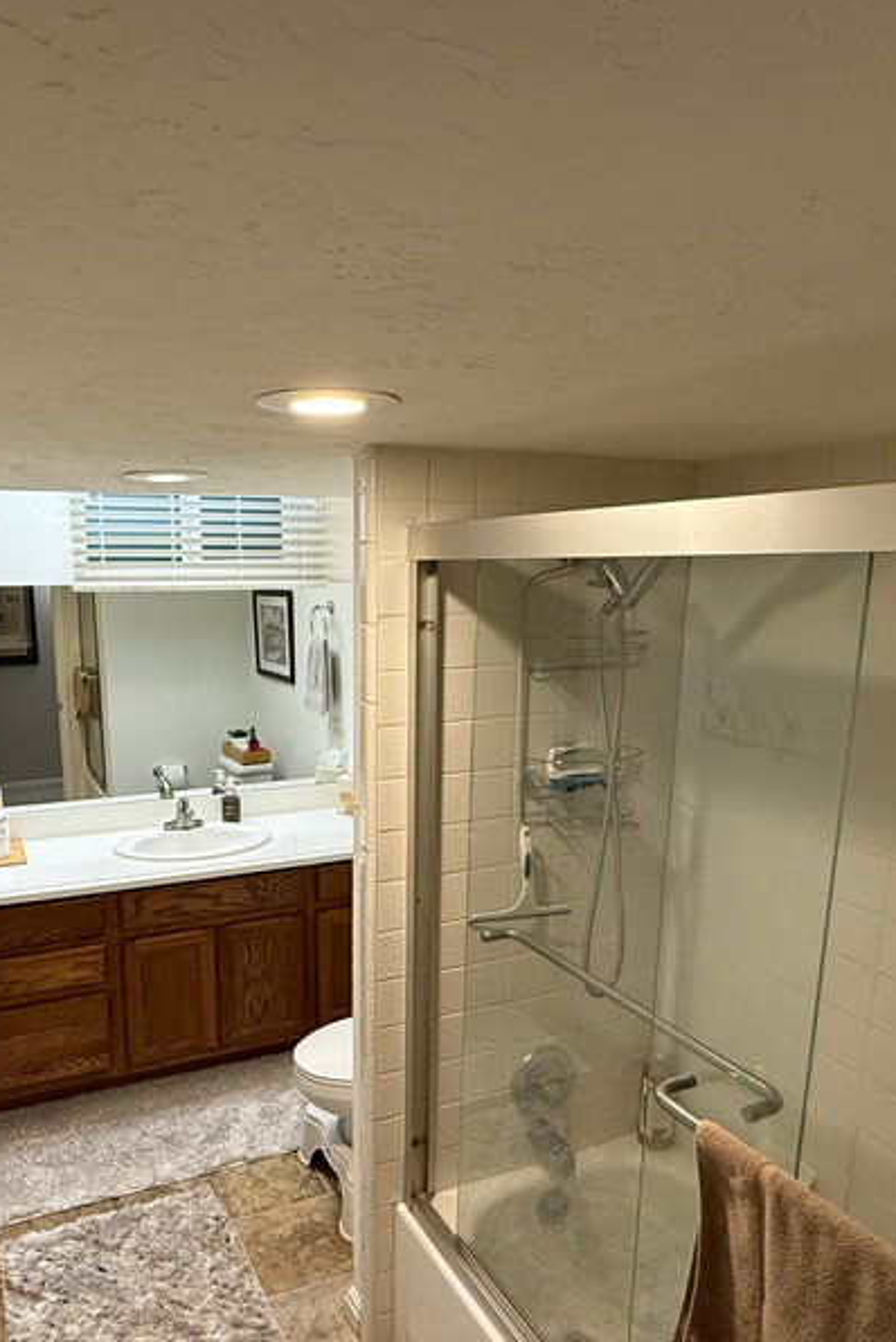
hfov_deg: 50.8
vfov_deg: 71.1
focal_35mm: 25
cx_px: 333
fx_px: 932
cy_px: 766
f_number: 2.2
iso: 200
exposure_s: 1/60
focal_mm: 2.22
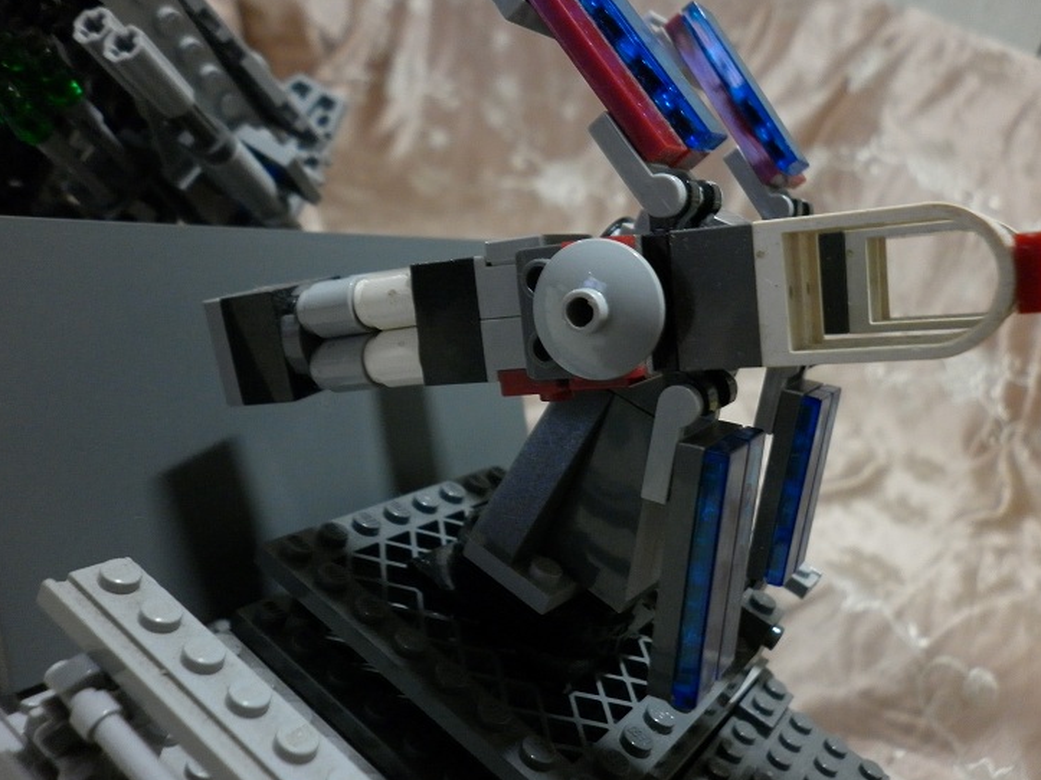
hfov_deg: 58.3
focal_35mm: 31
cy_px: 377
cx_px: 562
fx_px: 932
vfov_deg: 45.4
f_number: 2.8
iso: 250
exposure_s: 1/8
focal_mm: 5
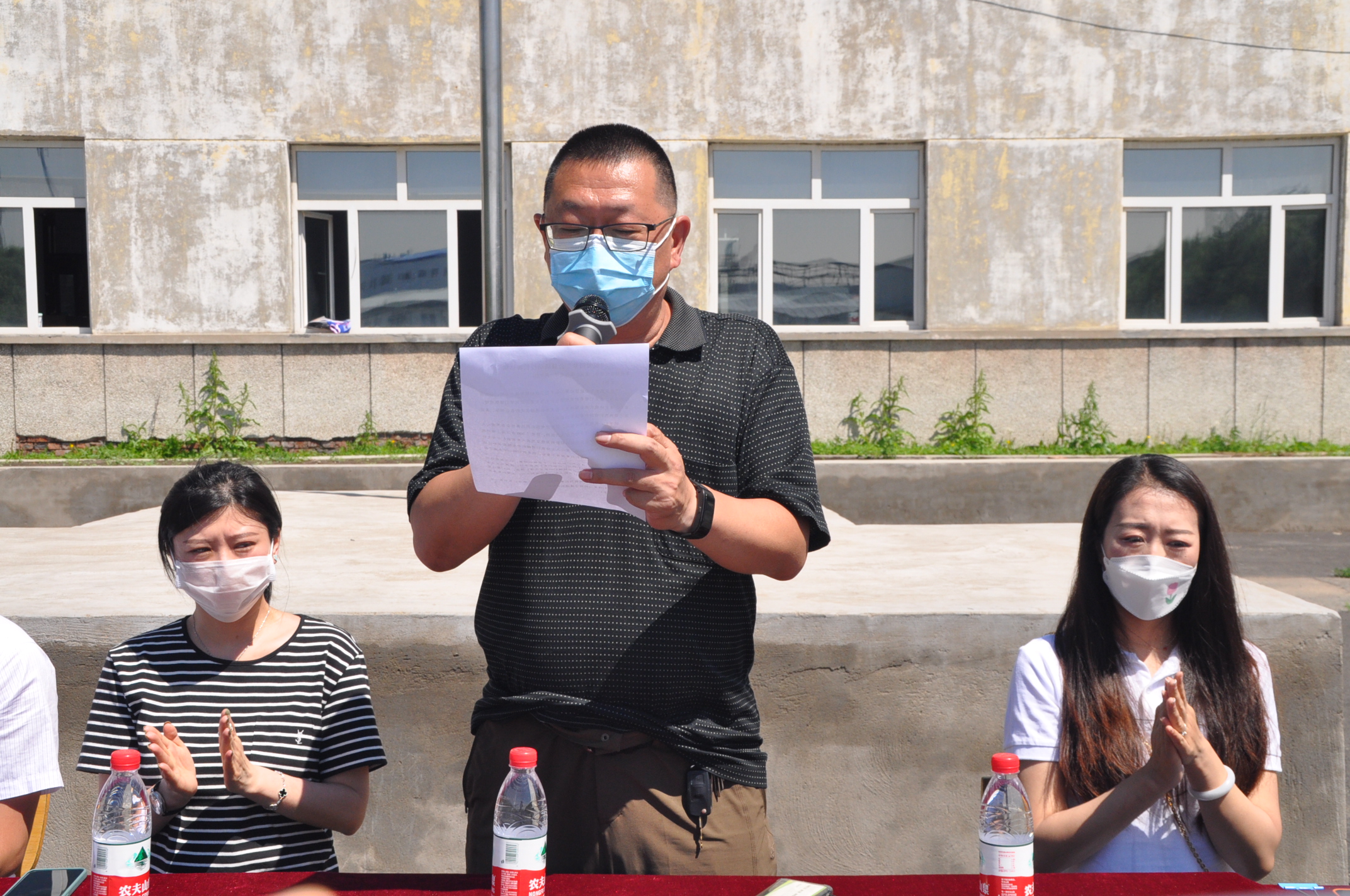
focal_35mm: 48
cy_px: 448
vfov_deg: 28.0
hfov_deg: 41.2
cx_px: 675
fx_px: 1798
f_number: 14
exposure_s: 1/800
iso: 640
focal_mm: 32
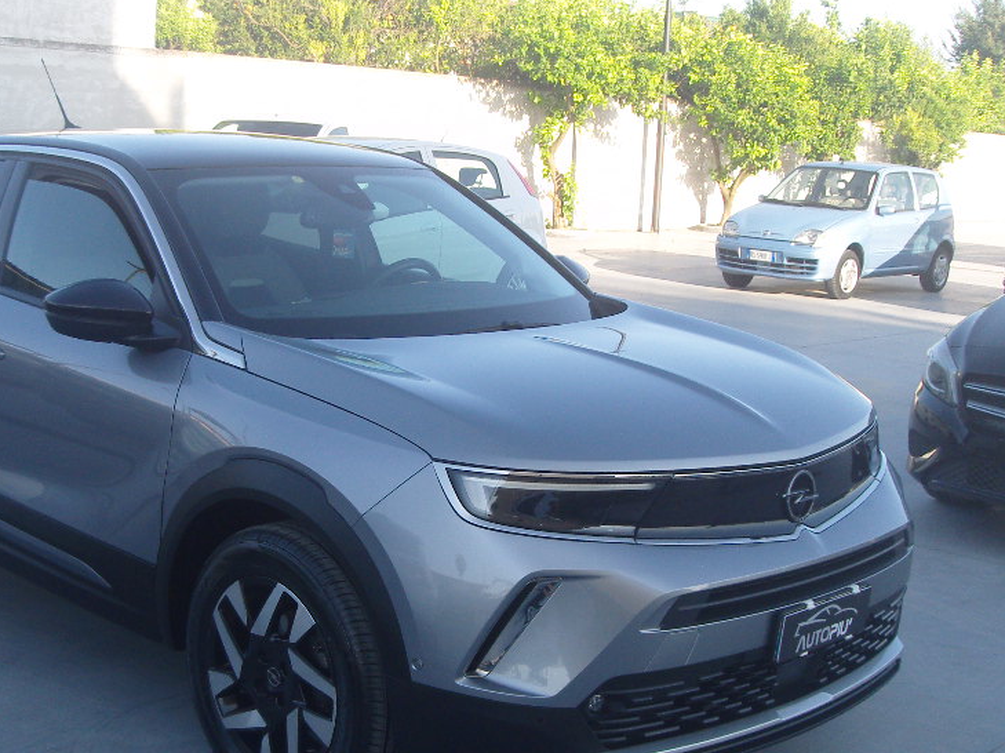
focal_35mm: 52
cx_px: 345
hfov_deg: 36.5
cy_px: 444
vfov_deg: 28.0
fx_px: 1509
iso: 80
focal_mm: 6.2
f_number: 2.8
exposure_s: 1/400
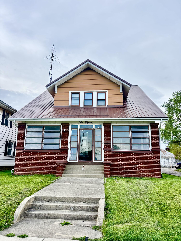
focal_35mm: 26
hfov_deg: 53.1
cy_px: 120
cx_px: 90
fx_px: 181
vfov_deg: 67.3
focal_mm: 5.96
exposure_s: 1/615
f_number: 1.6
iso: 50
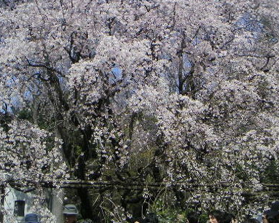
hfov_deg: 30.0
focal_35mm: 63
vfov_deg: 23.9
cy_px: 52
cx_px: 148
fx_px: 520
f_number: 6.7
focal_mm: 6
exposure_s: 1/180
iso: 50
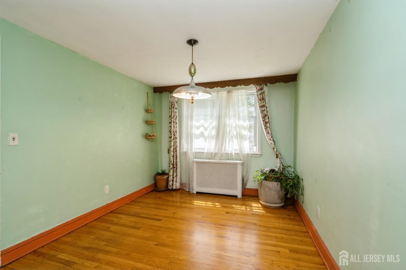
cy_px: 135
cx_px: 203
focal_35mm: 16
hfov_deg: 96.8
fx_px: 180
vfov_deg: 73.7
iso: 200
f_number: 11
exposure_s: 1/20
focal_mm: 16
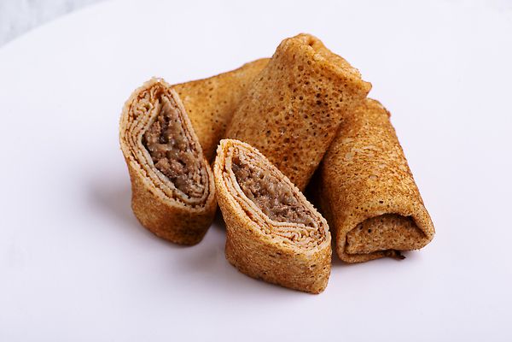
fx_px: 1493
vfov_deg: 13.0
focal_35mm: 105
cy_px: 171
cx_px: 256
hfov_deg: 19.5
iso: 100
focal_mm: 105
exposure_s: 1/125
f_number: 13
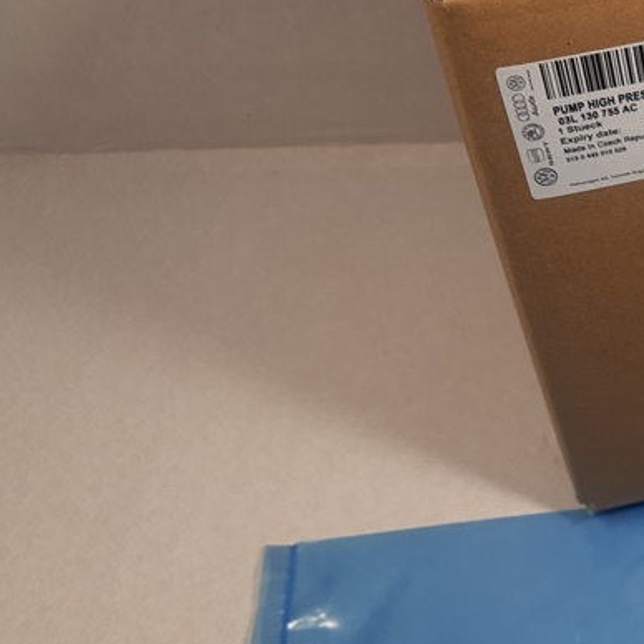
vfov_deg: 30.3
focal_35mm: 56
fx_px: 1179
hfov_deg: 26.2
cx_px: 827
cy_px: 430
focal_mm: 5.23
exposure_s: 1/50
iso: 40
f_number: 1.8
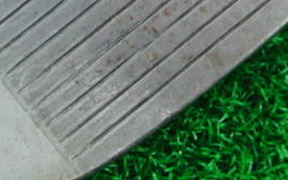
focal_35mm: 95
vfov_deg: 13.4
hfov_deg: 21.8
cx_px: 93
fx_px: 746
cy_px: -31
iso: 400
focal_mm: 6.42
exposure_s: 1/30
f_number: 3.6
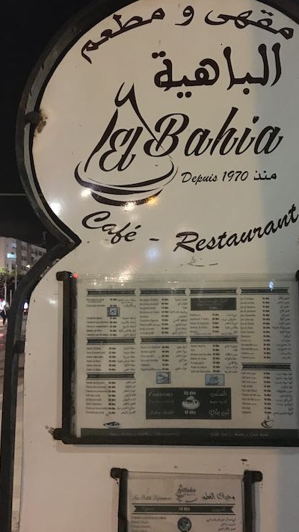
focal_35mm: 32
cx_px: 194
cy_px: 266
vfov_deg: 61.0
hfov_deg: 36.4
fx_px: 451
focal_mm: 4.15
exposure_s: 1/17
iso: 640
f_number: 2.2
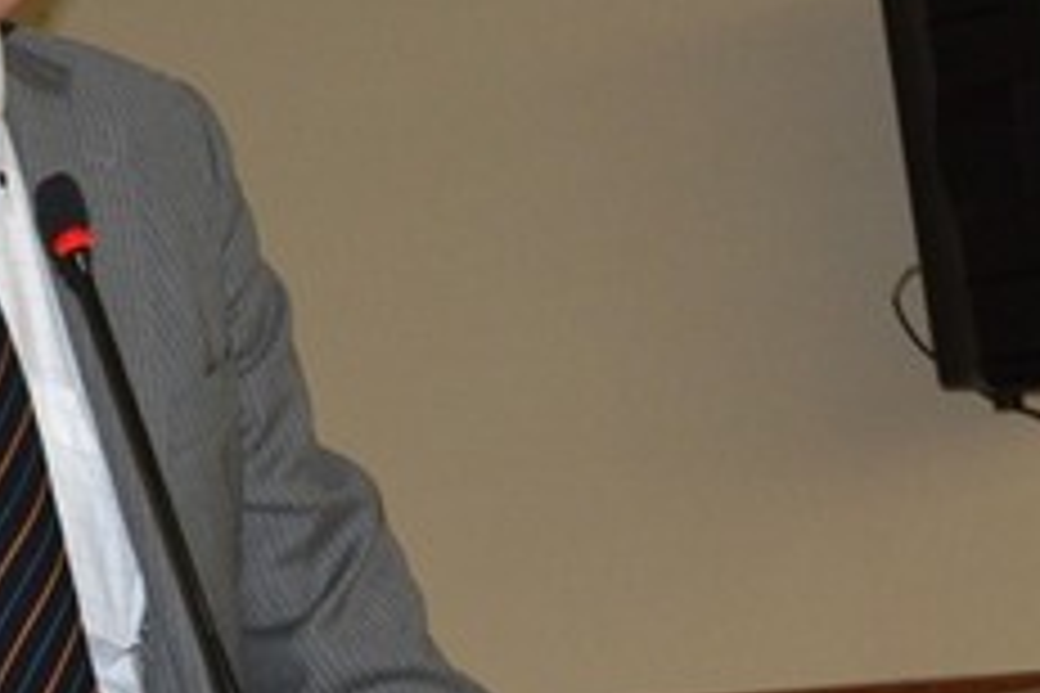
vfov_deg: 13.1
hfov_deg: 19.1
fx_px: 3004
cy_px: 162
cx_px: 0
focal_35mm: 104
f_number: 11
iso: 6400
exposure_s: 1/60
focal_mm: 50
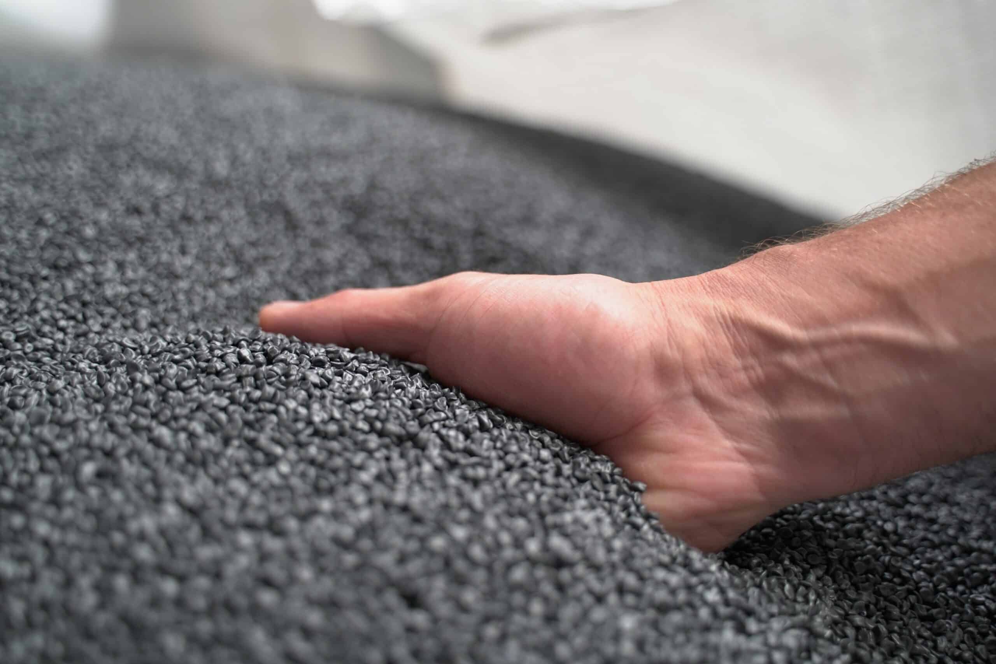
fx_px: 996
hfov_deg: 53.1
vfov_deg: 36.9
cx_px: 498
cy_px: 332
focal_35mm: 36
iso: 400
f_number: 2.8
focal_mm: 36
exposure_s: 1/40
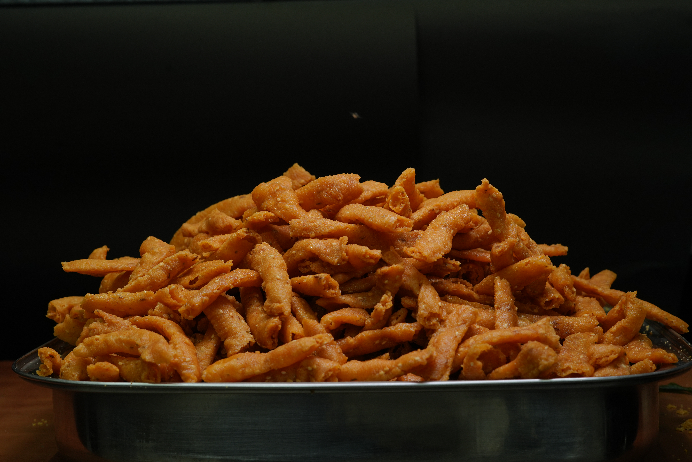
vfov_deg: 27.0
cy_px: 231
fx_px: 961
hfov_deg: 39.6
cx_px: 346
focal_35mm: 50
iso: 320
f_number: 6.3
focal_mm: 50
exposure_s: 1/125
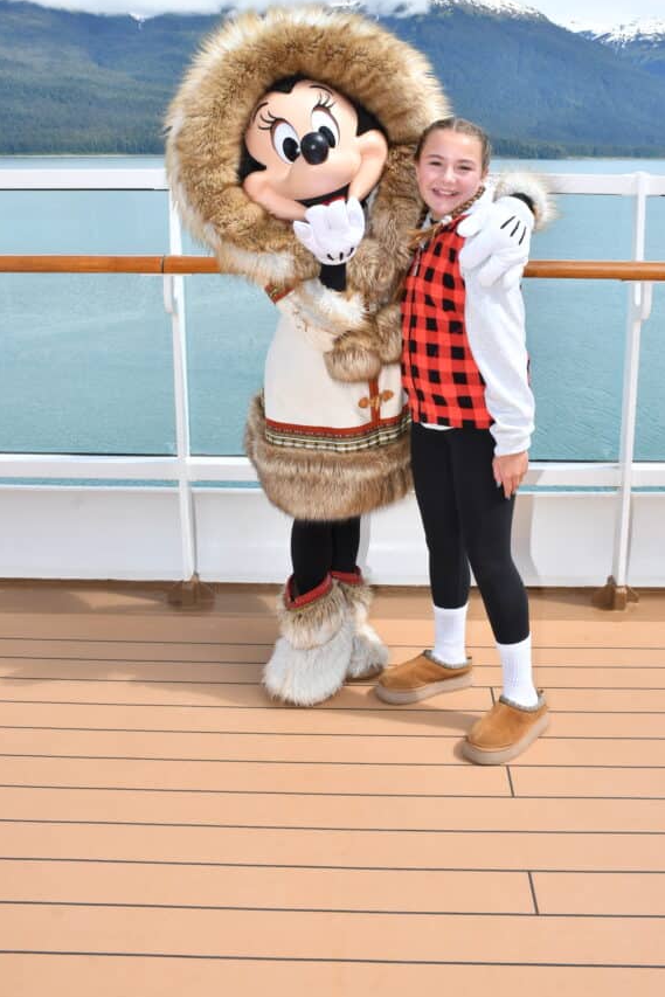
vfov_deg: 52.8
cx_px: 357
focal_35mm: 36
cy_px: 407
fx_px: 997
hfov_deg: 36.9
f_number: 11
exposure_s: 1/200
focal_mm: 20
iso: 200
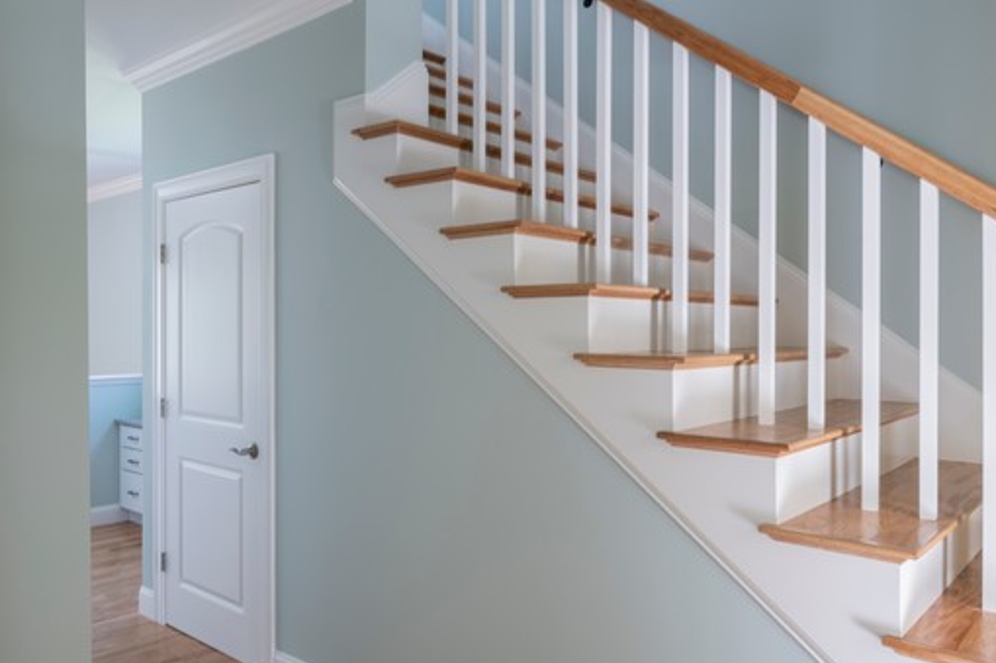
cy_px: 270
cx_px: 438
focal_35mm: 28
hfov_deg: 65.3
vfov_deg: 46.2
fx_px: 774
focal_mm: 19
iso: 200
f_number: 8
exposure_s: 1/3
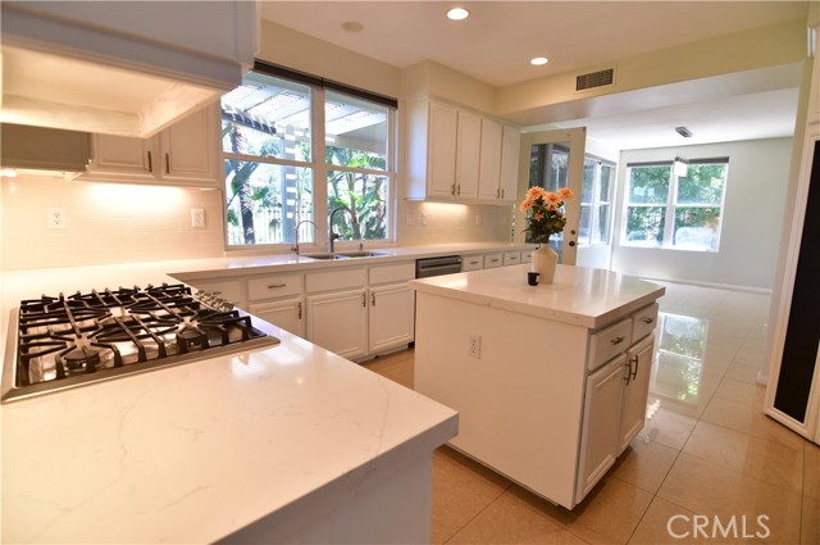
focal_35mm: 16
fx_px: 364
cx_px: 410
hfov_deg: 96.8
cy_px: 272
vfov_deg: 73.6
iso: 400
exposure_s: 1/100
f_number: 4
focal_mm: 11
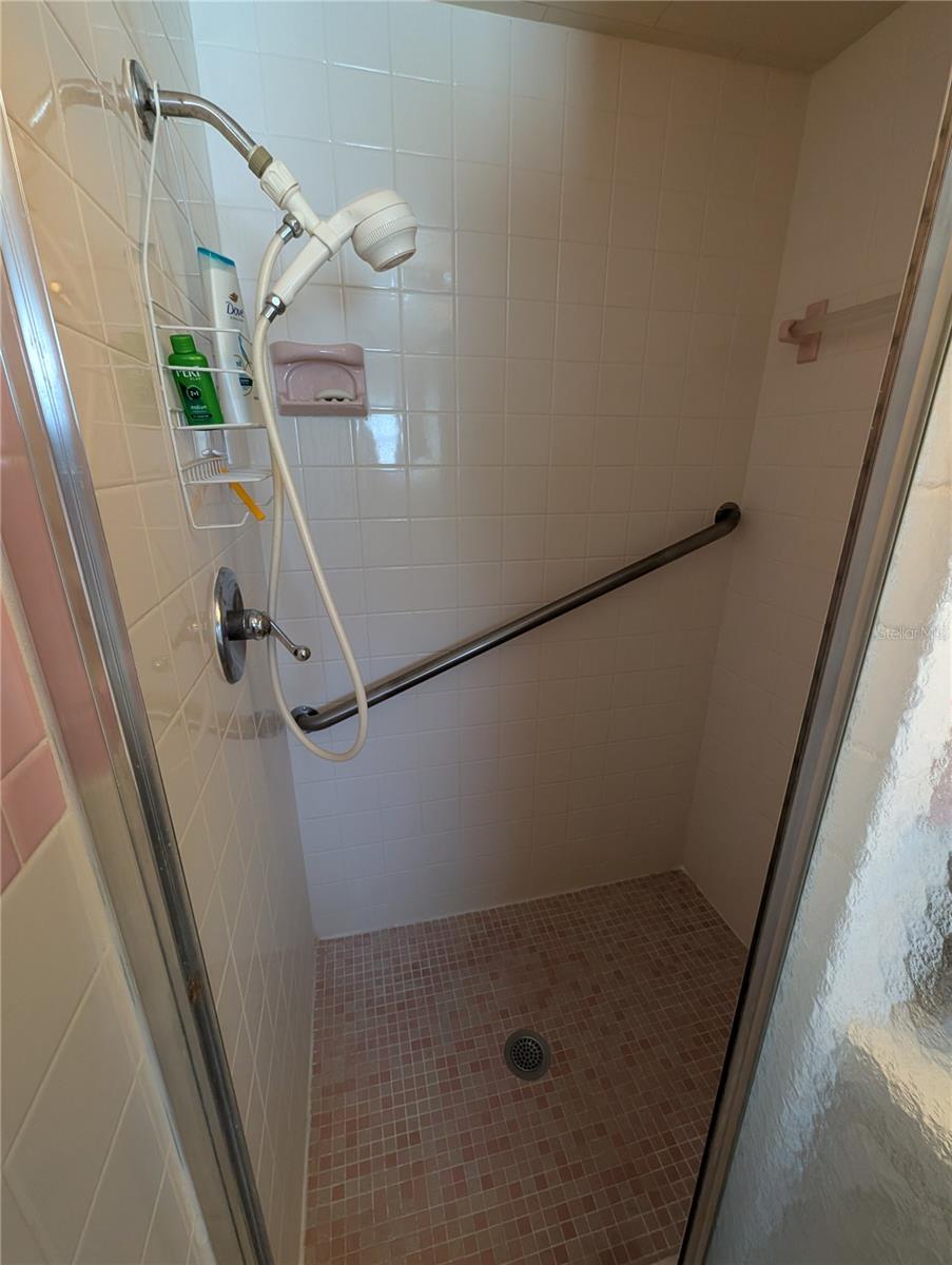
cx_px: 476
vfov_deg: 106.1
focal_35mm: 13
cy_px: 632
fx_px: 476
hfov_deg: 90.0
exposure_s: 1/30
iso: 183
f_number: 2.2
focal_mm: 1.95
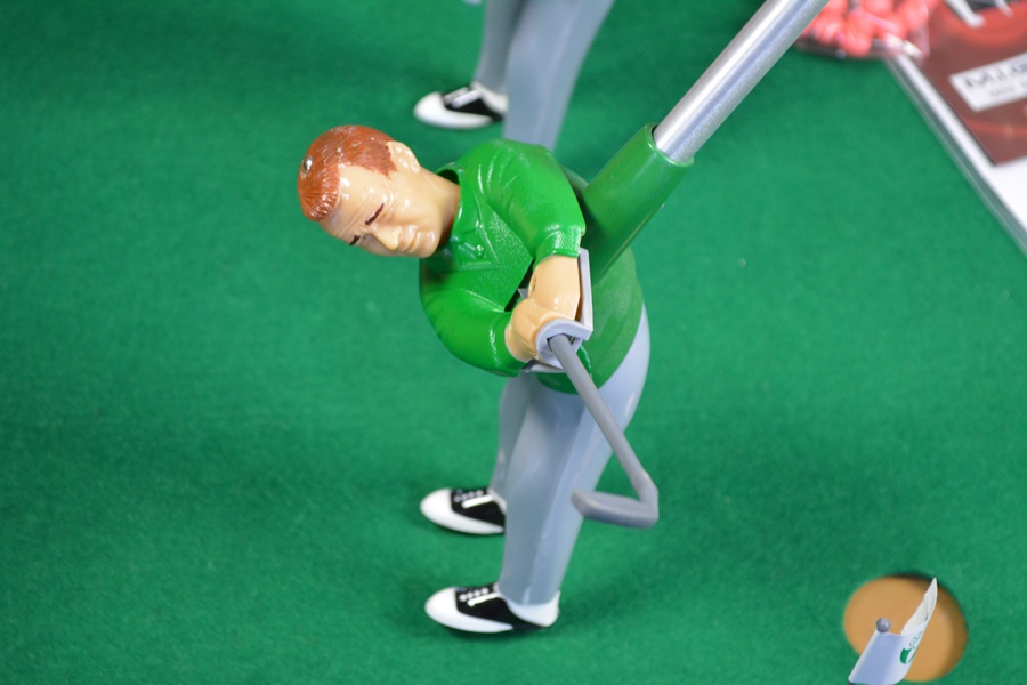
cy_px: 342
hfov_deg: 24.6
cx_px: 514
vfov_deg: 16.6
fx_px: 2353
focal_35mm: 82
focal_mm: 55
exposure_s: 1/30
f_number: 5.6
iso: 1100
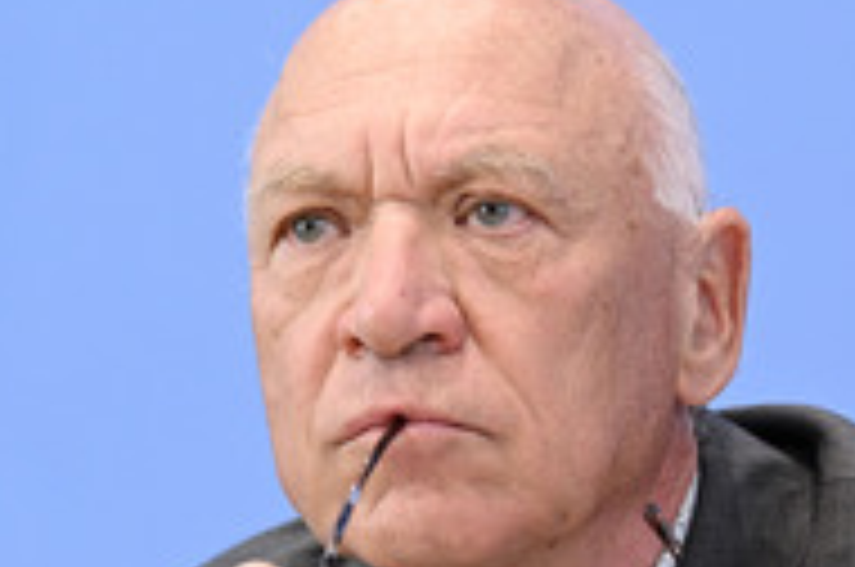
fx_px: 7611
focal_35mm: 321
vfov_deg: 4.3
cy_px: 504
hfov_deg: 6.4
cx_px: 596
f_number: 4.5
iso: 3200
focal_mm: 135
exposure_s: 1/800
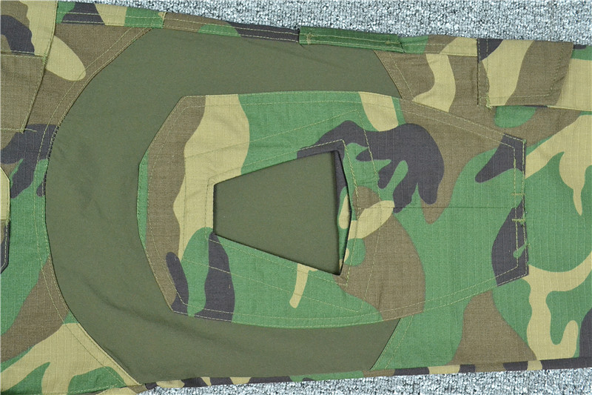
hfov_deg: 49.6
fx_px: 641
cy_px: 198
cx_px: 296
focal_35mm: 39
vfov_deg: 34.2
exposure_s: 1/80
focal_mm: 26
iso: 3200
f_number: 8
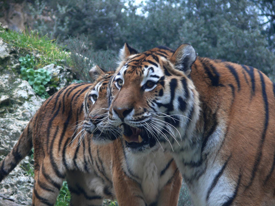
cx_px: 138
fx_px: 1732
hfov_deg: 9.1
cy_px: 103
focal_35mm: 218
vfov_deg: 6.8
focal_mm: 46
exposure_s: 1/30
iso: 125
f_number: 3.6
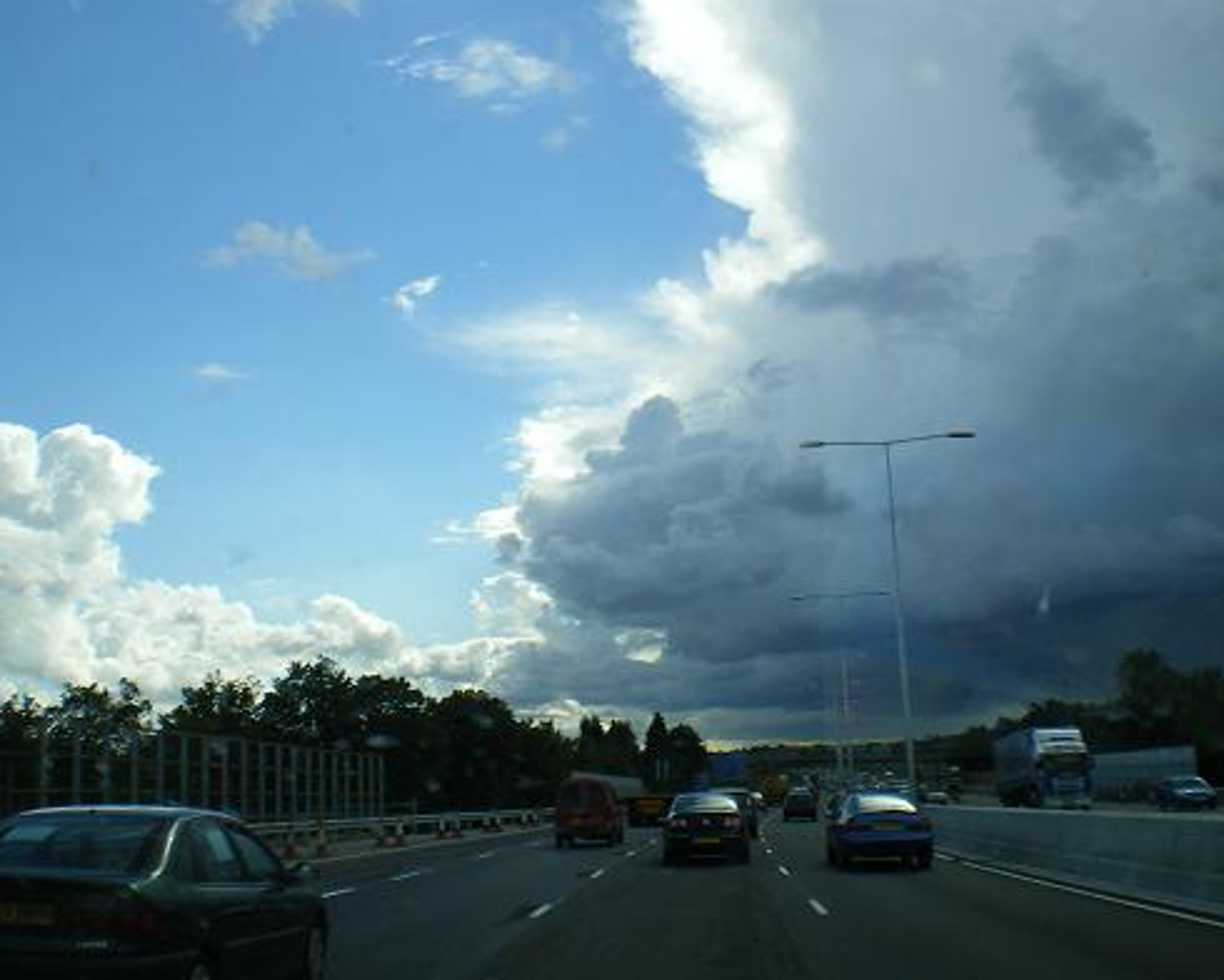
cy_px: 492
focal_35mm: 40
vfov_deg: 37.3
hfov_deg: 45.8
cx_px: 639
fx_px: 1449
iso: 64
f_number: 4.6
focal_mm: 6.3
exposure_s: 1/320
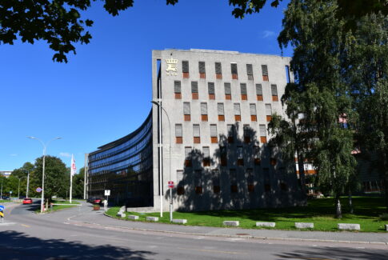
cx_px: 194
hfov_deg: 67.3
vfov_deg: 48.1
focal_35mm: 27
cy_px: 130
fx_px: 291
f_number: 9
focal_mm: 18
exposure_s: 1/320
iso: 100
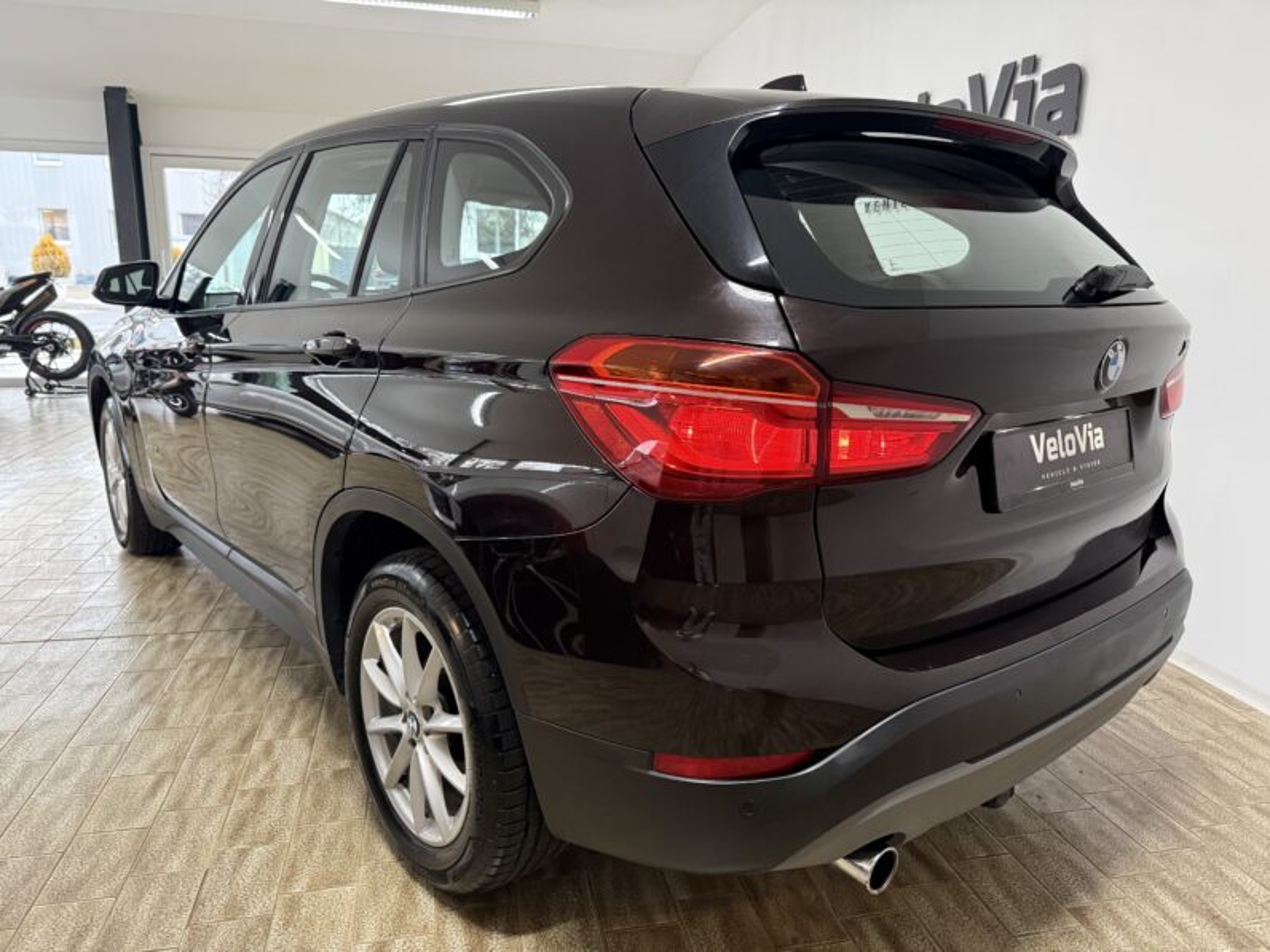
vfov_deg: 56.8
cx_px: 635
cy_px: 476
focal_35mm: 24
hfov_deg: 71.6
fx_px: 881
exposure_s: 1/50
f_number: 1.78
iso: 400
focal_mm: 6.76
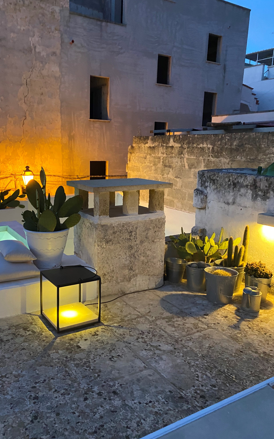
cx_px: 111
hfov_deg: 44.3
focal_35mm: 28
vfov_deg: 66.5
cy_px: 220
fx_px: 335
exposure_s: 1/25
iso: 500
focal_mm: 4.25
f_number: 1.8
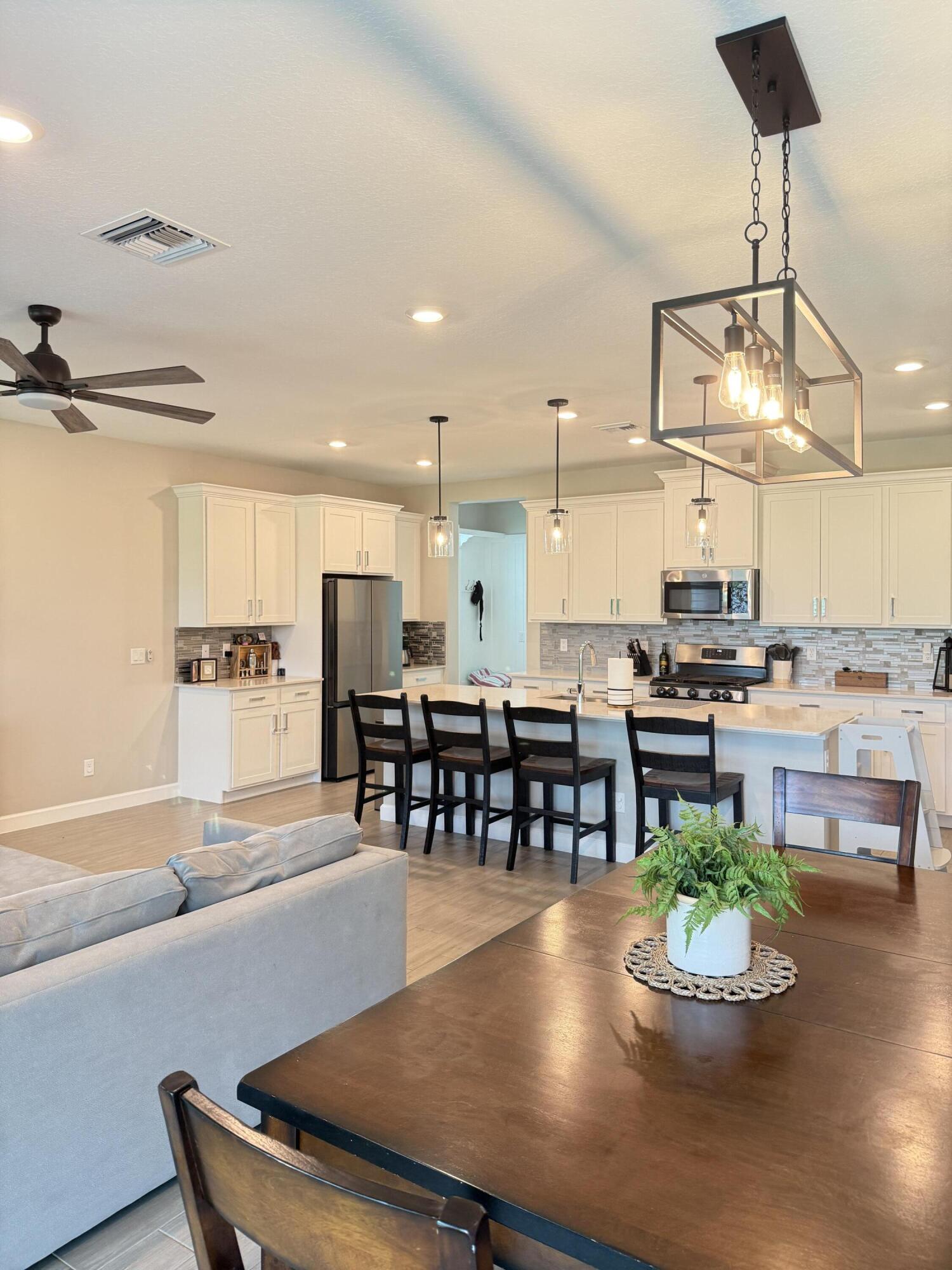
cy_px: 635
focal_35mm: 24
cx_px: 476
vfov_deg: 71.6
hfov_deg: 56.8
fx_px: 880
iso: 200
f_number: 1.78
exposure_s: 1/60
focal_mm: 6.76
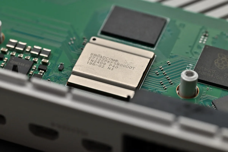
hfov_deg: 19.4
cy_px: 76
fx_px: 665
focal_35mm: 105
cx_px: 114
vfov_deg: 13.1
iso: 640
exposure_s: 1/50
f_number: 11
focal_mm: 105
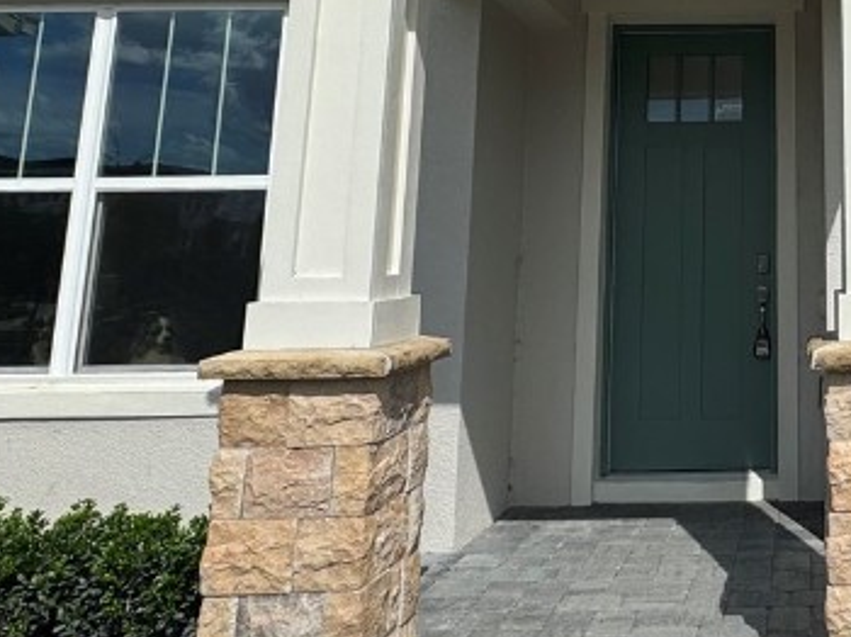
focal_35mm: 41
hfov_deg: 40.8
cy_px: 51
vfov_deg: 33.1
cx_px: 824
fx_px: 1007
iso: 40
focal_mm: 2.22
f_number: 2.2
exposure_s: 1/3906
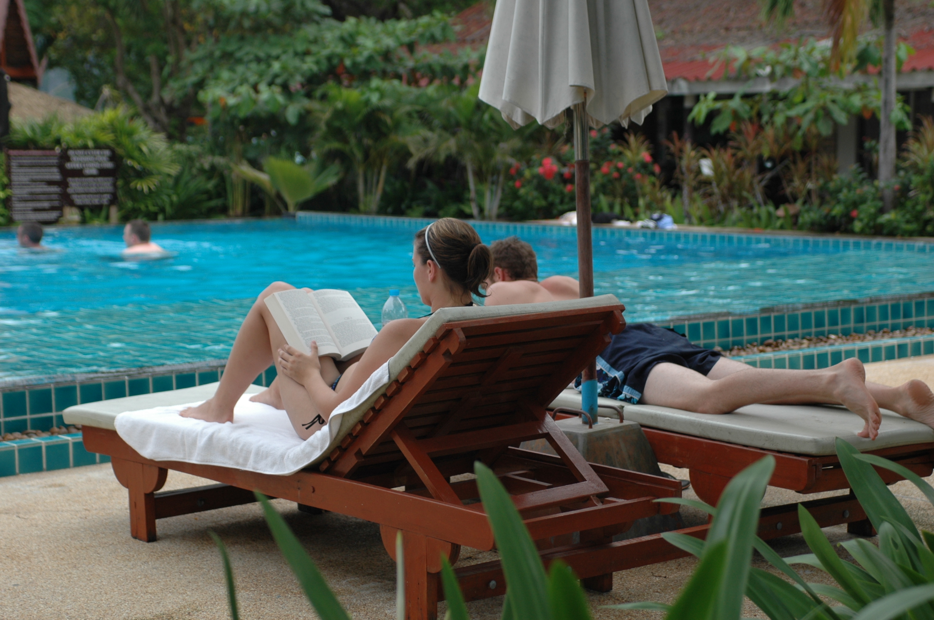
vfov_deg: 18.9
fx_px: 1866
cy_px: 310
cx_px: 467
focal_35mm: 72
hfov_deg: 28.1
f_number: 3.3
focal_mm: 48
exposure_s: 1/1500
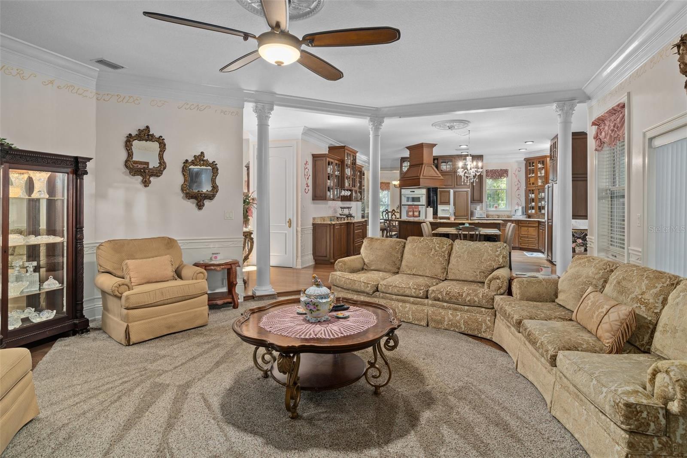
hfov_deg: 90.0
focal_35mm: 18
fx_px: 343
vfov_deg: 67.4
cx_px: 344
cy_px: 229
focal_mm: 18
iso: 320
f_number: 8
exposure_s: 1.6
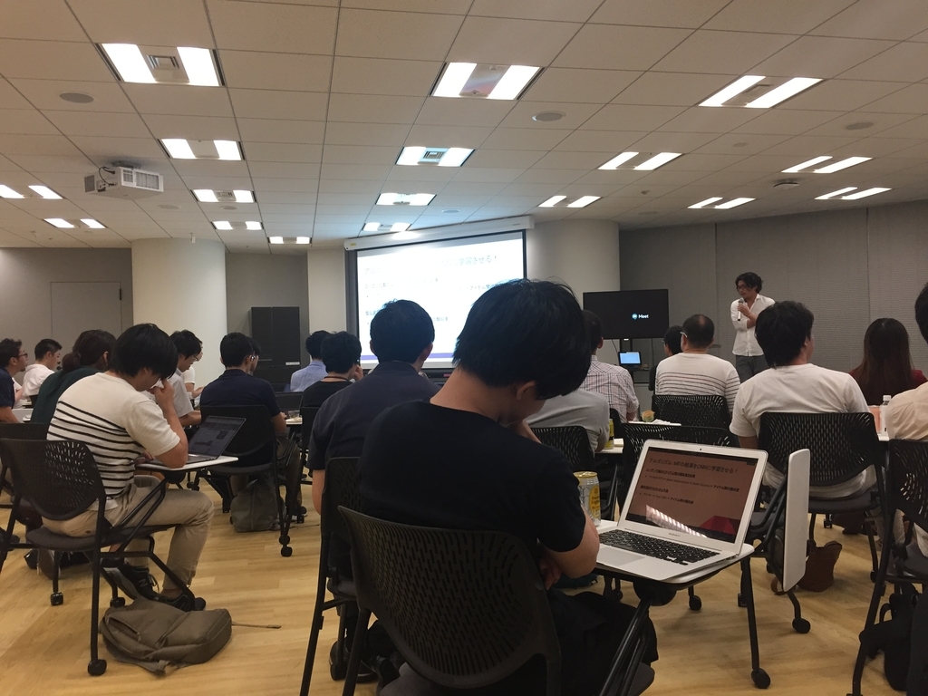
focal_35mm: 29
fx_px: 777
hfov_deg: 61.7
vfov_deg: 48.2
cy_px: 348
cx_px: 464
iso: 50
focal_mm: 4.15
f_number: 2.2
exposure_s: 1/30
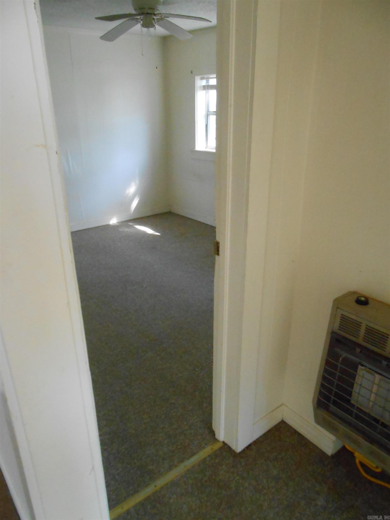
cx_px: 195
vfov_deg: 67.3
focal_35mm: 26
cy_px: 260
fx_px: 391
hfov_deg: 53.1
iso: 800
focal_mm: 4.6
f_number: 3.5
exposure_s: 1/125
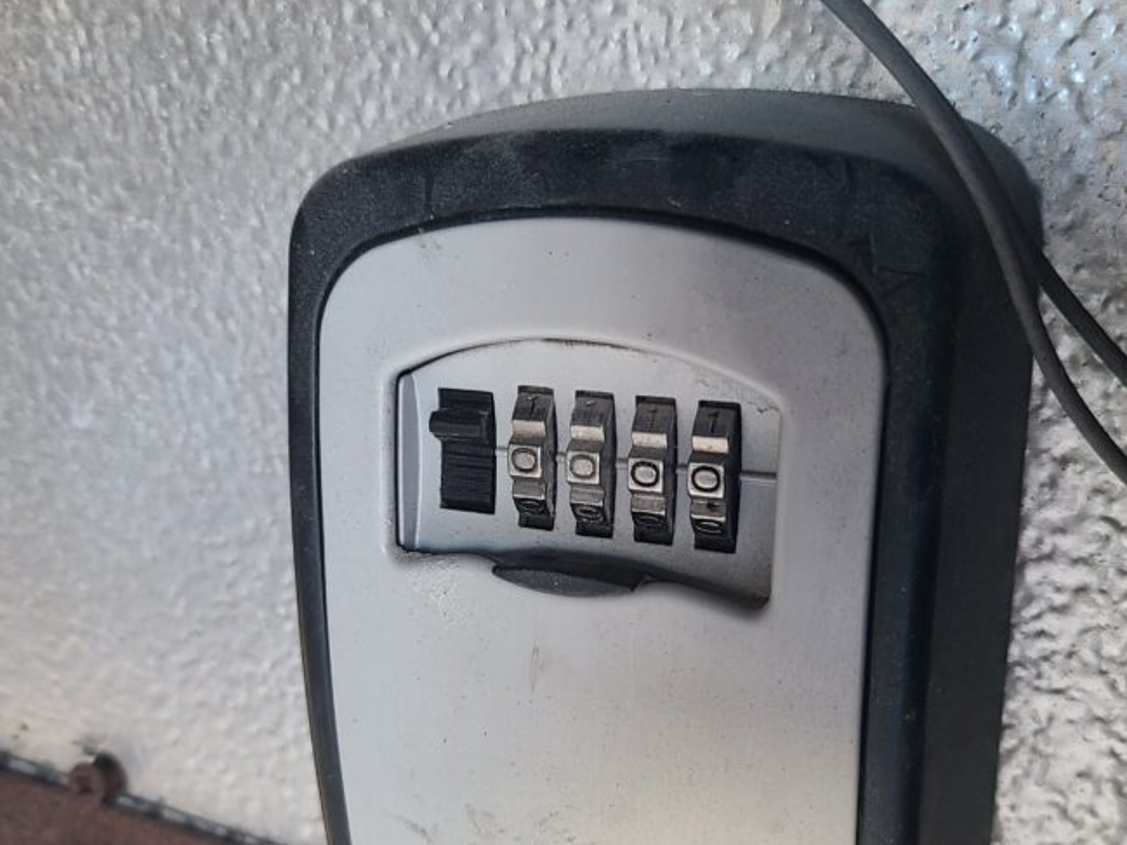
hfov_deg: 45.8
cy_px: 529
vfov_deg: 35.0
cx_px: 573
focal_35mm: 41
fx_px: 1335
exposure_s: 1/60
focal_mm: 5.4
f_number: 1.8
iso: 125
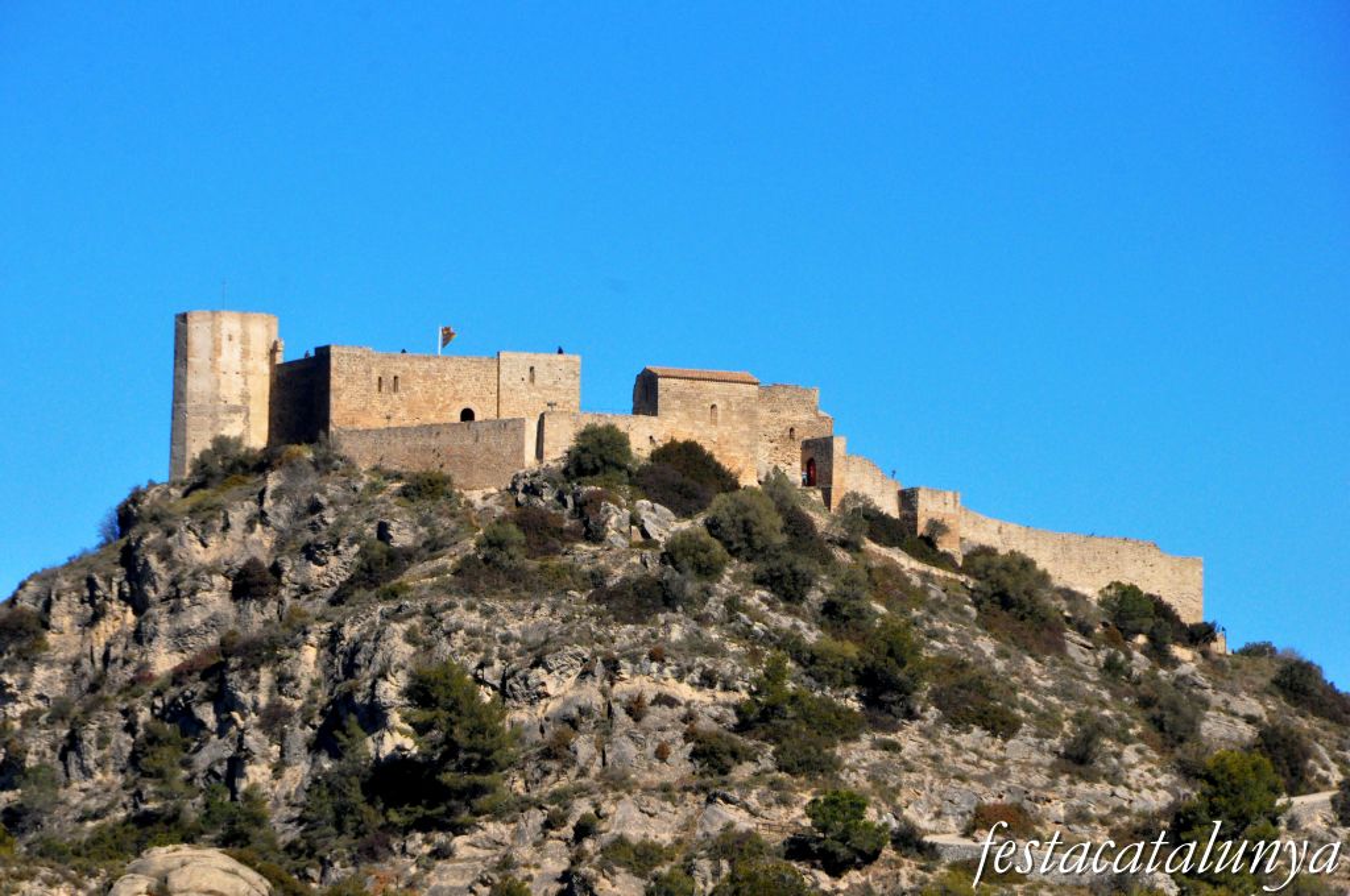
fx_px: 11236
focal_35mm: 300
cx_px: 675
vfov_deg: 4.6
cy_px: 448
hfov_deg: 6.9
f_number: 11
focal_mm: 200
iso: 2000
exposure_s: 1/2000
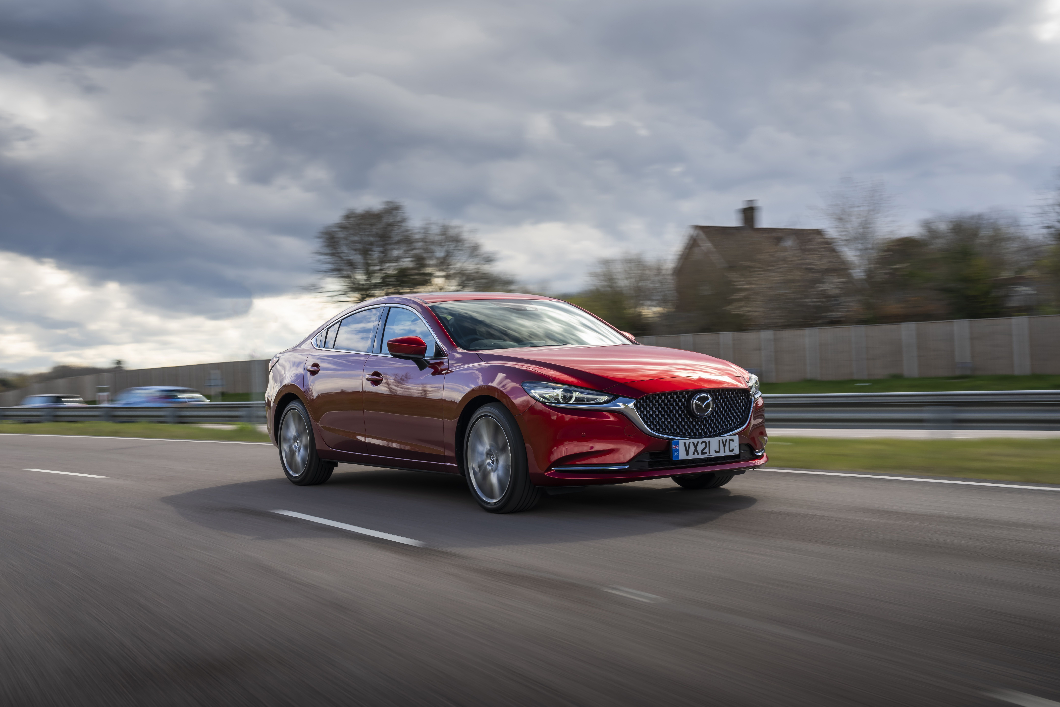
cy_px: 354
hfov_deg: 46.4
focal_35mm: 42
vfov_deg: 31.9
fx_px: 1237
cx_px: 530
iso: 50
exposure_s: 1/25
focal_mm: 42
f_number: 9
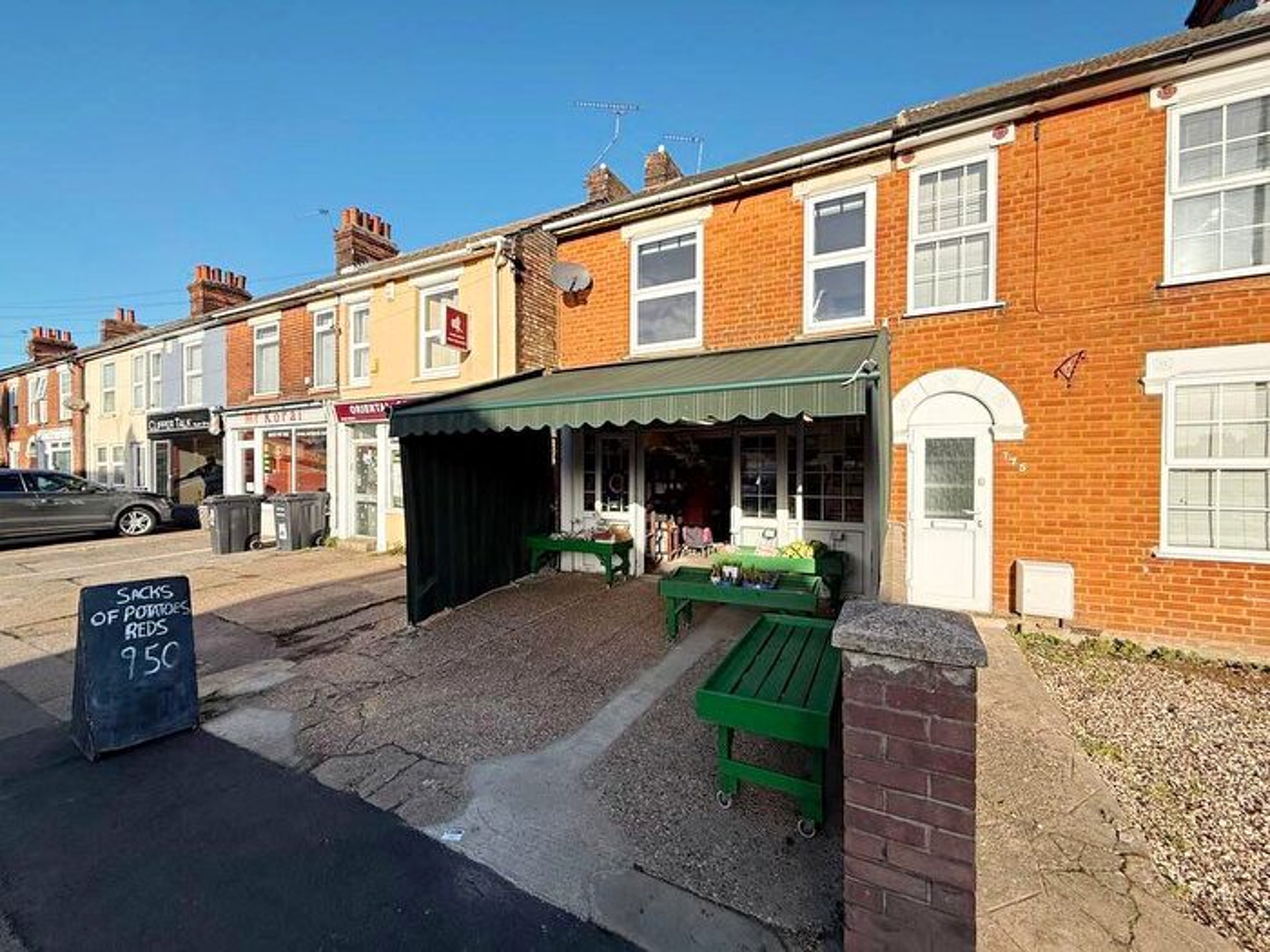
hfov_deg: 102.1
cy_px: 476
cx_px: 635
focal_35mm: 14
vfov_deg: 85.7
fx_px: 514
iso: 50
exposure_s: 1/1312
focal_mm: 2.22
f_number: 2.2
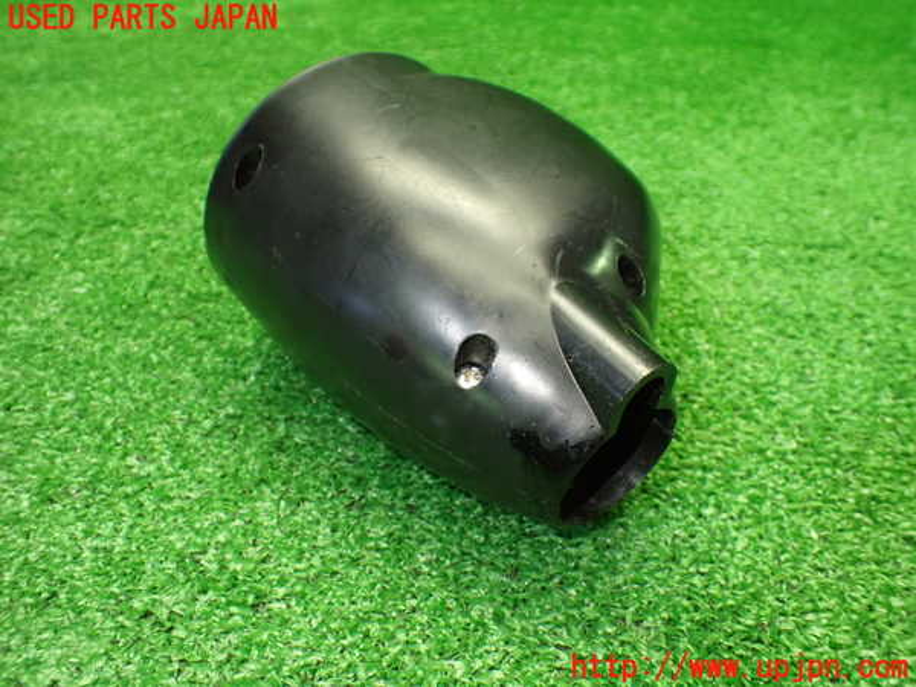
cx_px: 458
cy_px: 344
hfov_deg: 60.0
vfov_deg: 46.8
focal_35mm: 30
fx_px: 794
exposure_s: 1/125
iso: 800
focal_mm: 5.4
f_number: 2.3
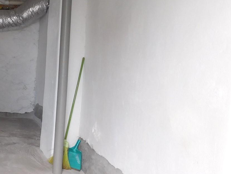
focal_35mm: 57
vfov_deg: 25.5
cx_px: -54
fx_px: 380
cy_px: 51
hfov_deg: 28.7
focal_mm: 4
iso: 125
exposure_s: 1/50
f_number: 3
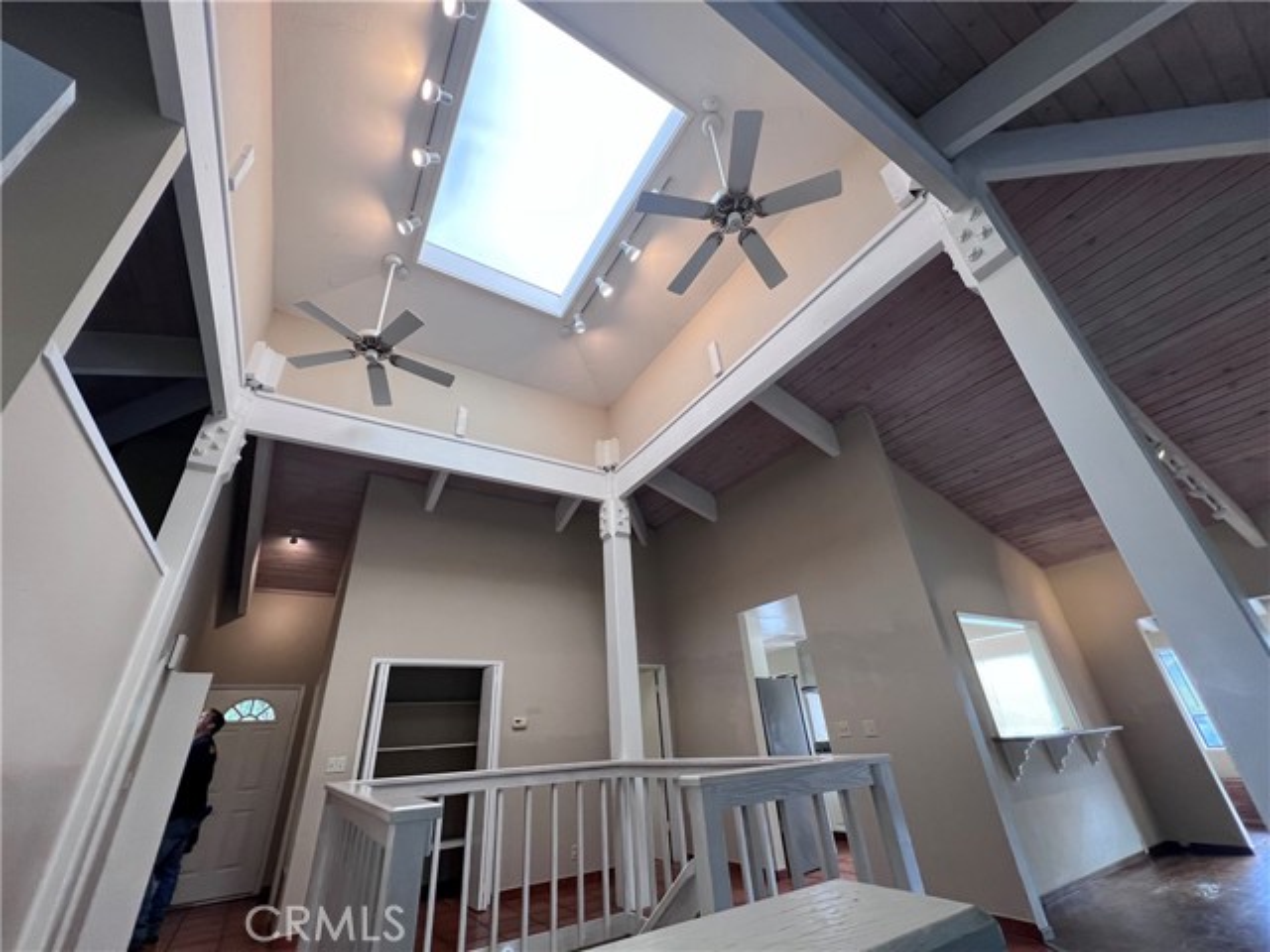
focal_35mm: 13
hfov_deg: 106.2
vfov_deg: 89.9
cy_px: 476
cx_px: 635
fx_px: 477
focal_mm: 1.57
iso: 200
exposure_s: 1/120
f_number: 1.8
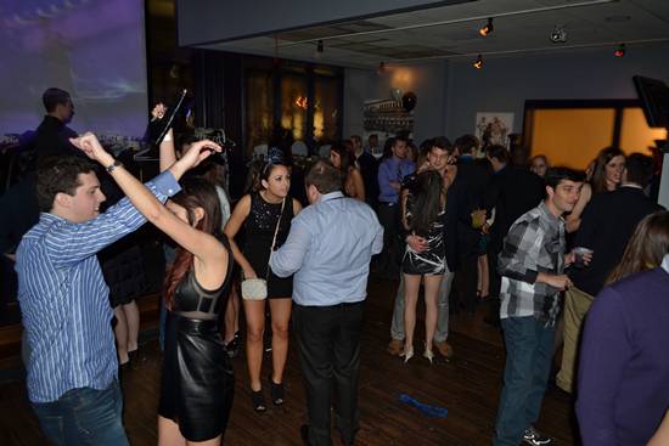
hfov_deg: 67.4
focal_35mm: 27
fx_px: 502
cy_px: 223
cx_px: 334
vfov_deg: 48.0
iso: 200
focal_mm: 18
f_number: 3.5
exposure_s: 1/4
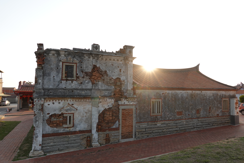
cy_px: 82
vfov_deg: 53.1
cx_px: 122
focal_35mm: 24
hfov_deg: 73.7
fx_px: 163
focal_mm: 9
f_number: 4
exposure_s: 1/250
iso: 100
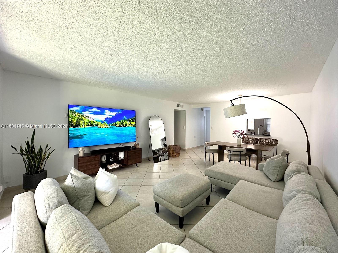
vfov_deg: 85.7
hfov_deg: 102.1
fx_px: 137
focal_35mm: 14
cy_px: 126
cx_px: 169
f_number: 2.2
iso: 160
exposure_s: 1/60
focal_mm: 2.22
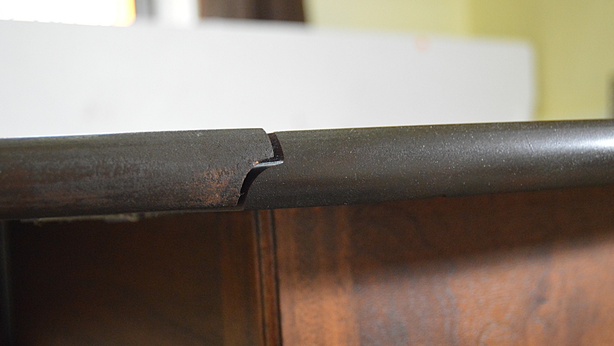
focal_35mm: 51
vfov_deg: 23.5
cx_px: 304
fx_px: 830
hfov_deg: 40.6
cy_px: 179
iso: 3200
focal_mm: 32
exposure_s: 1/50
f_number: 4.5
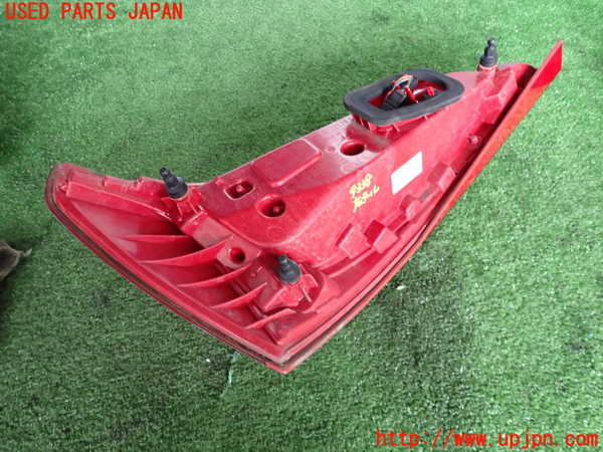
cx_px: 302
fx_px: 435
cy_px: 226
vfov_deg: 54.9
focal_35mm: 25
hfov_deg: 69.4
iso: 500
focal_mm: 4.5
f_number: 2
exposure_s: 1/30
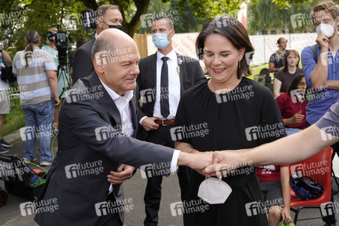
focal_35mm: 41
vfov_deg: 32.6
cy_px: 113
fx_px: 386
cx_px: 170
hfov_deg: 47.4
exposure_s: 1/200
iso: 250
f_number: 6.3
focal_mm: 41
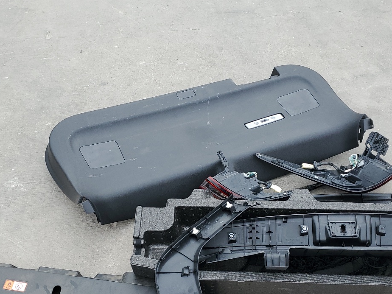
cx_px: 211
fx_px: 510
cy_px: 190
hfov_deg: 42.0
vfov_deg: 32.0
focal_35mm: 45
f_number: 1.5
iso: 50
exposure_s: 1/588
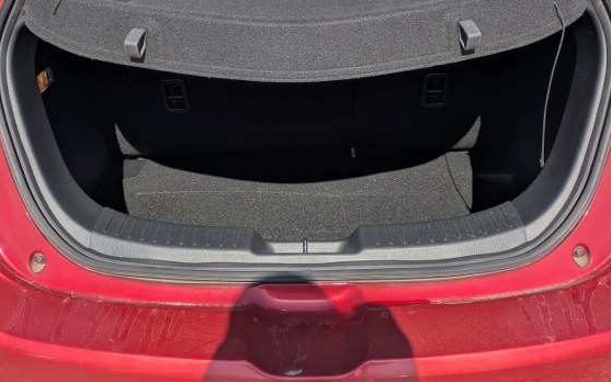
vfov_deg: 32.5
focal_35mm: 38
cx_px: 279
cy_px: 66
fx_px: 633
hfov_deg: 51.5
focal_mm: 5.43
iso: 46
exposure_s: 1/3559
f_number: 1.89
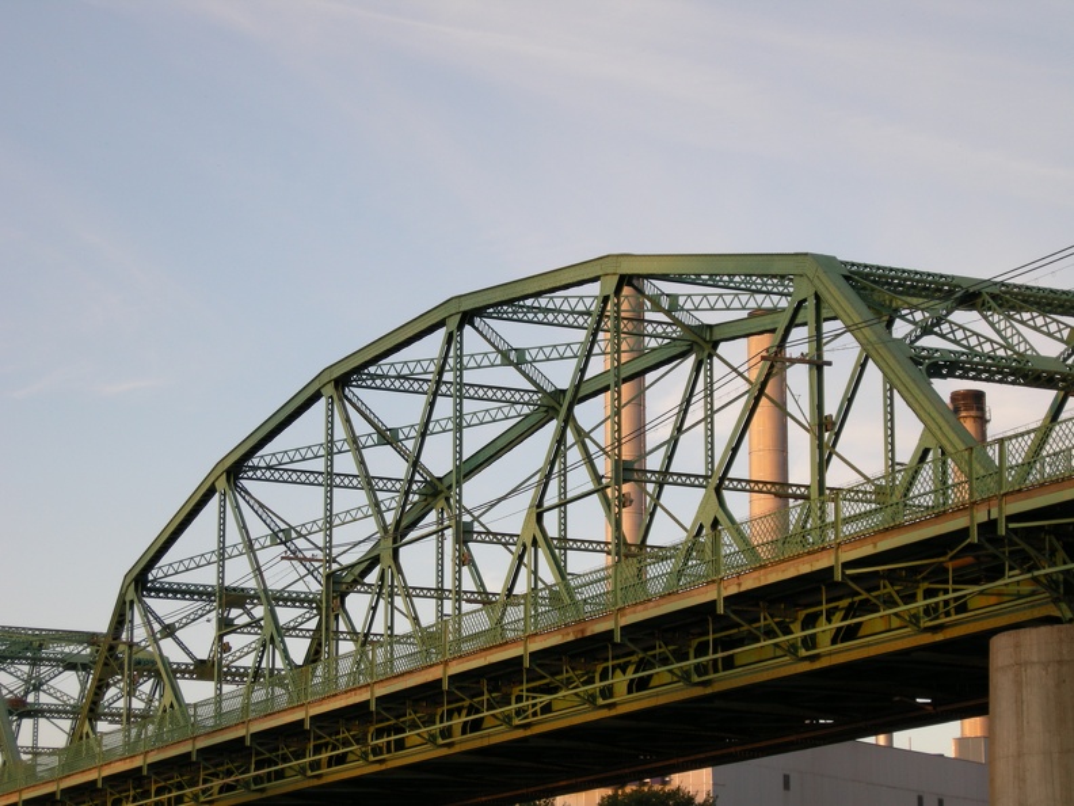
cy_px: 403
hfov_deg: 19.1
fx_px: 3196
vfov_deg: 14.4
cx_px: 537
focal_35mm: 103
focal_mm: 21.5
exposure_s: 1/62.2
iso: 64
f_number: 4.7
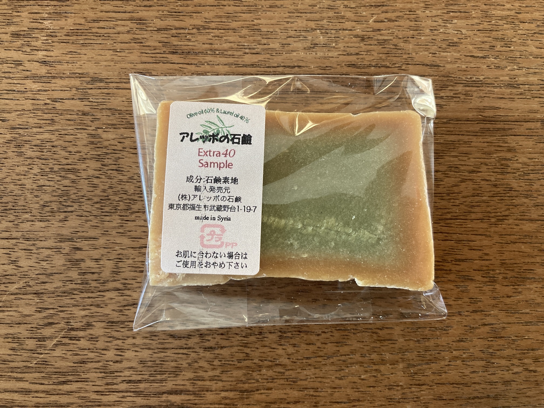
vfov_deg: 49.7
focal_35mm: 28
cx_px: 272
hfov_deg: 63.4
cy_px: 204
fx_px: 440
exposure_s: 1/60
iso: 200
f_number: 1.8
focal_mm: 3.99
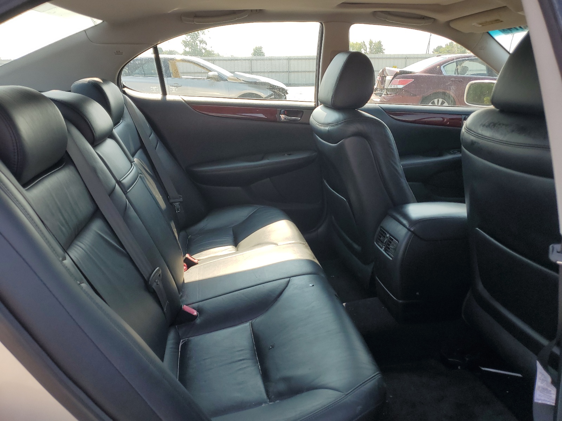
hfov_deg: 67.3
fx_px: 422
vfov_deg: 53.1
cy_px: 210
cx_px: 281
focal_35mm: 26
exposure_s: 1/625
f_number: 1.5
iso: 50
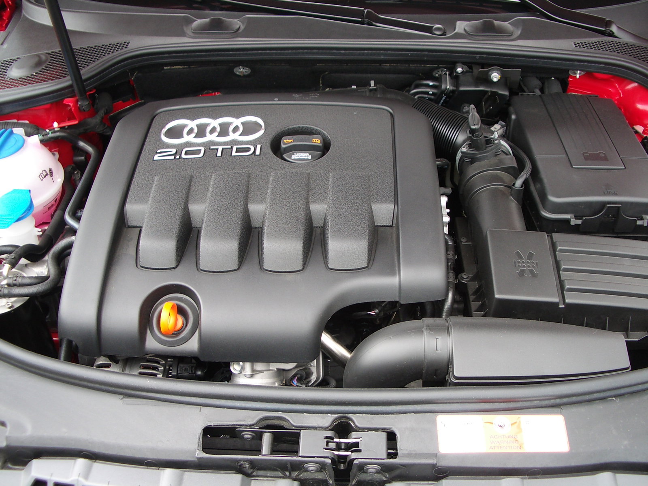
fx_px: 655
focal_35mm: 35
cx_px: 324
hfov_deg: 52.6
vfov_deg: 40.7
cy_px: 243
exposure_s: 1/80
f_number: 2.6
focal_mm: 5.8
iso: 80
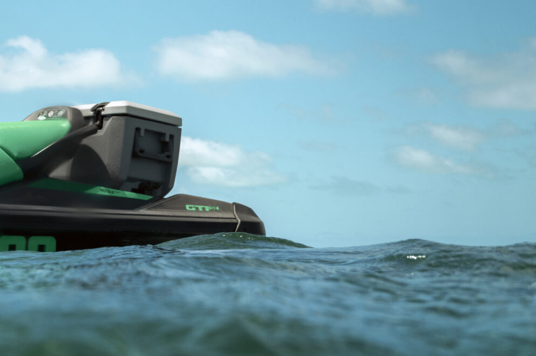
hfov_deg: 24.8
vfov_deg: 18.9
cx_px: -137
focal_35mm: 72
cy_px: 147
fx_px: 1071
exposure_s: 1/800
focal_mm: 28
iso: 100
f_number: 6.3
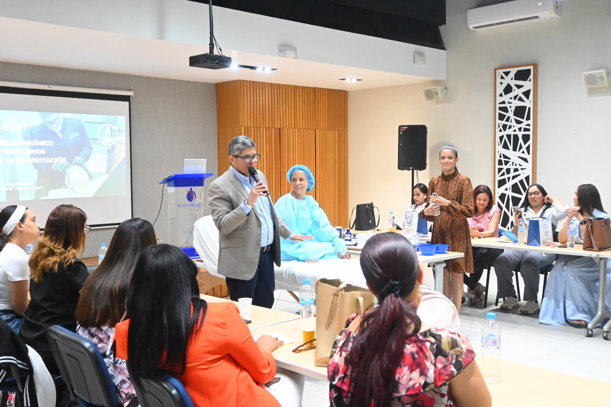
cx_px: 306
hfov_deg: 51.3
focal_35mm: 38
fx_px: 636
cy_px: 204
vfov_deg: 35.5
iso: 7200
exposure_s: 1/125
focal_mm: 25
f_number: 4.2
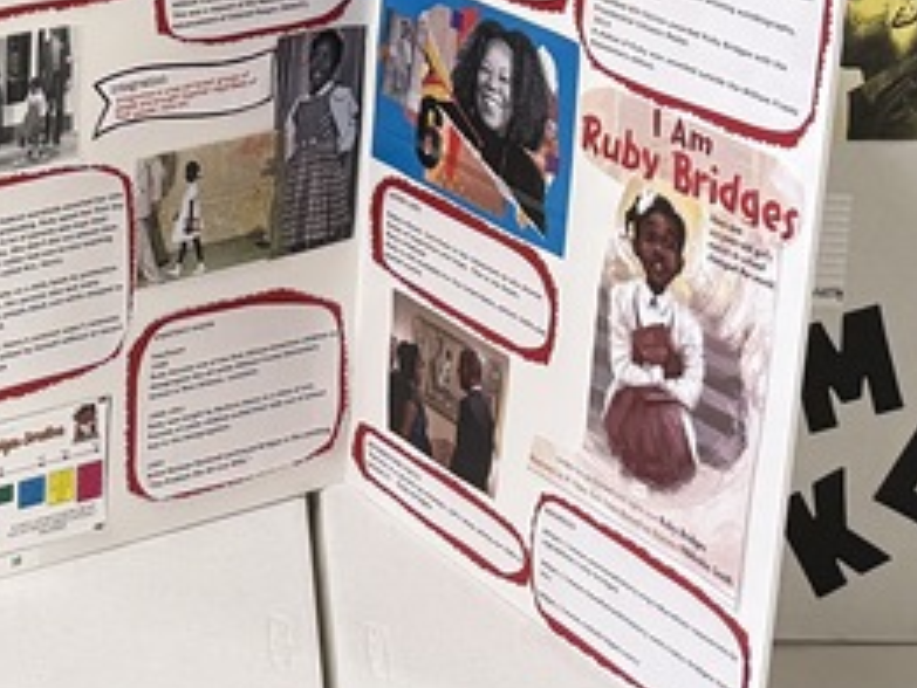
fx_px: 2491
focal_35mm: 94
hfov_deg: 18.3
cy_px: -105
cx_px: -488
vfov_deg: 15.3
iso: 320
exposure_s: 1/60
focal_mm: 6.76
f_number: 1.78
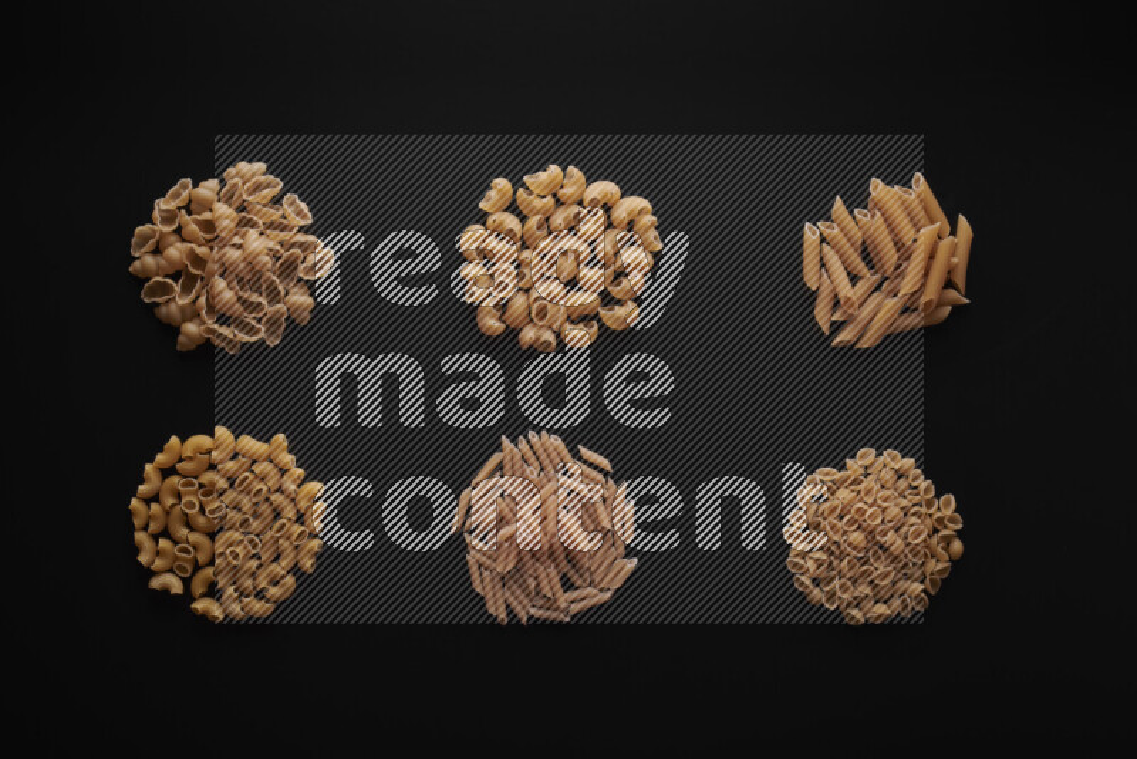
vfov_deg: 27.0
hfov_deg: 39.6
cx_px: 568
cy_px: 380
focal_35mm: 50
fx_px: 1580
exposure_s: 1/100
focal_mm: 50
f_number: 8
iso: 100
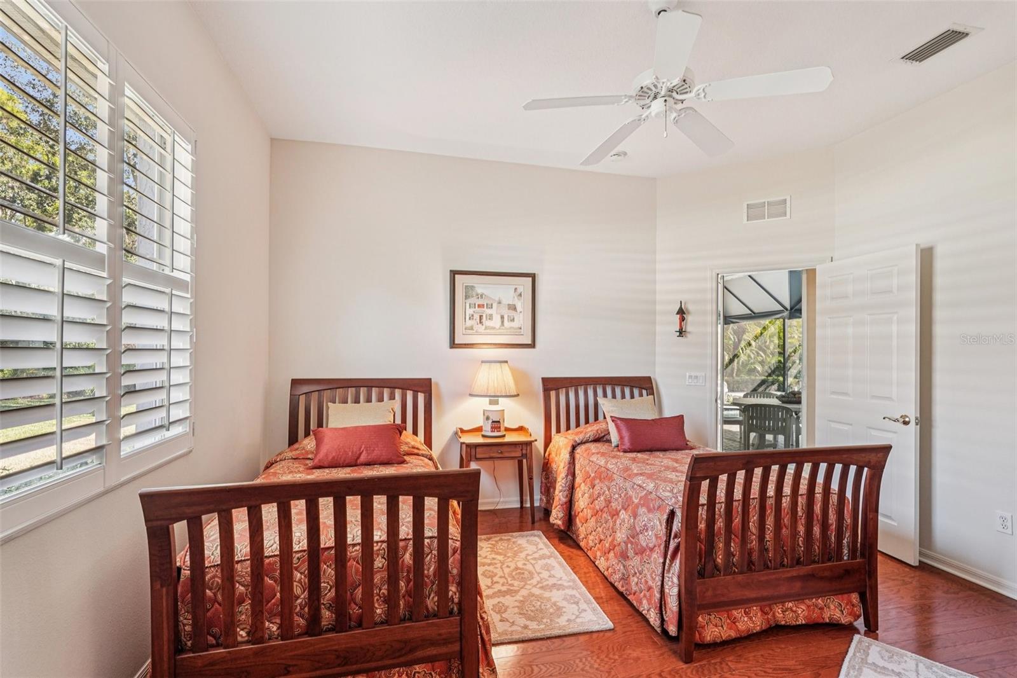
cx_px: 508
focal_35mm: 16
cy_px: 339
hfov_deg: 96.7
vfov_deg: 73.7
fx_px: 452
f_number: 8
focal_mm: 16
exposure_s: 1/10
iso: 400
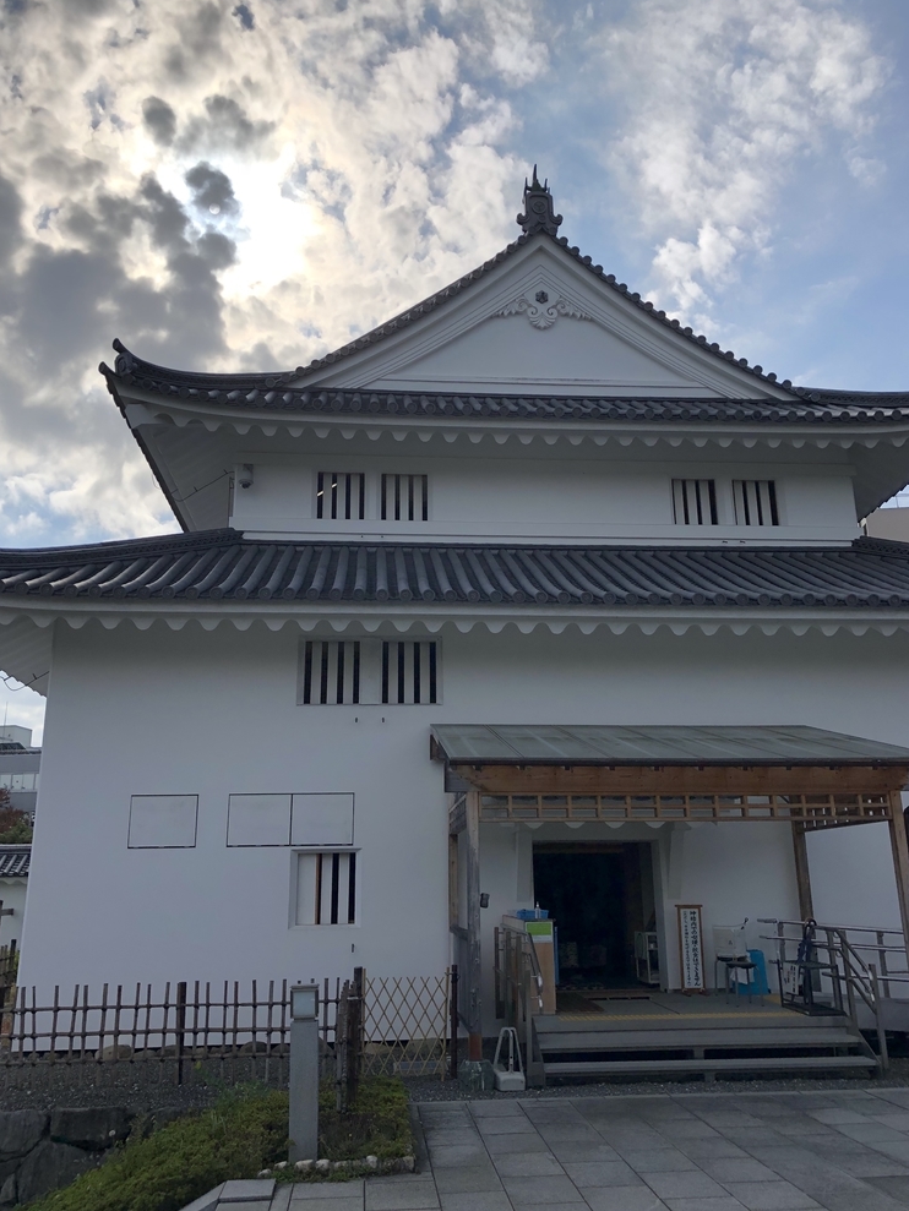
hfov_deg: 48.2
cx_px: 458
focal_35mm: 29
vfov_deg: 61.6
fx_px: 1015
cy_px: 594
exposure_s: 1/4808
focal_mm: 3.99
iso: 25
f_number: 1.8
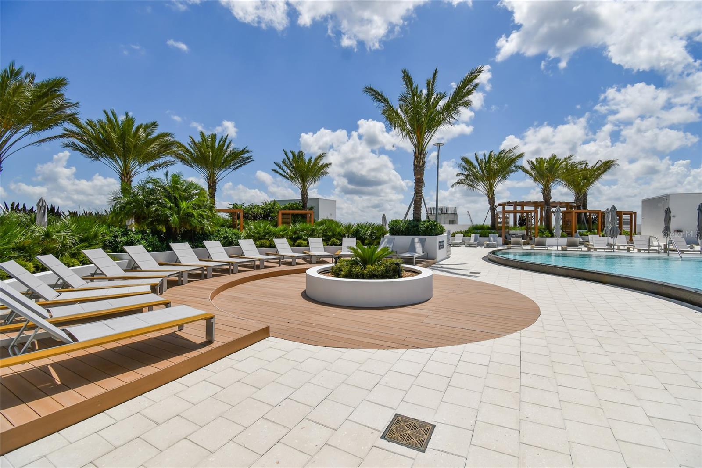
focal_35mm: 15
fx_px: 292
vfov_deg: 77.3
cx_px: 351
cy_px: 234
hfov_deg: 100.4
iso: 100
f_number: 7.1
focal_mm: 10
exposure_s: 1/1600
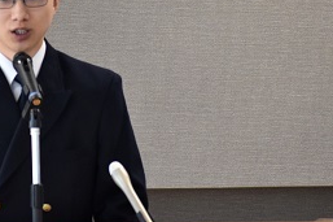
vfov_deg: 1.7
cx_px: 48
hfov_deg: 2.5
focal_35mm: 819
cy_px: 53
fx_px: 7571
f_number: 6
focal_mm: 260
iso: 1100
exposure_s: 1/125
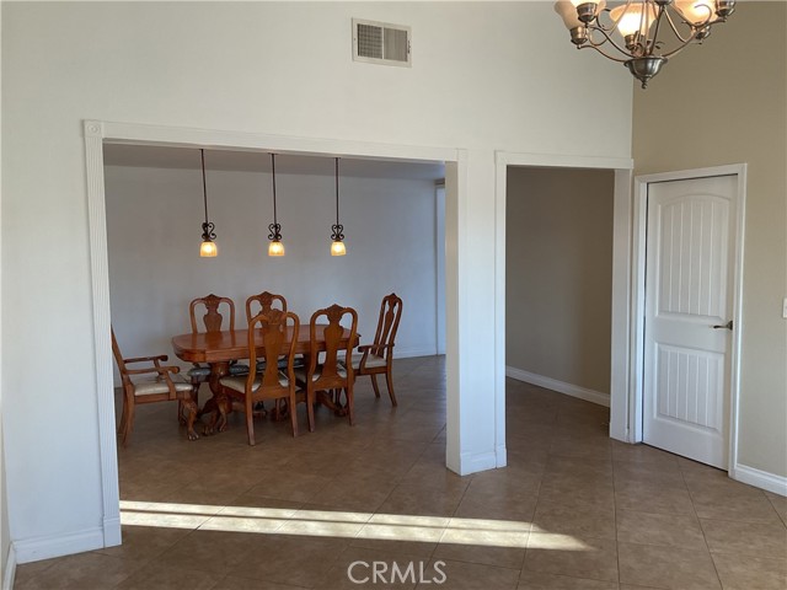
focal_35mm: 29
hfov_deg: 61.7
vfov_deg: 48.2
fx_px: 659
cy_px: 295
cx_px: 394
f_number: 1.8
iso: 50
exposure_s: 1/60
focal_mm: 3
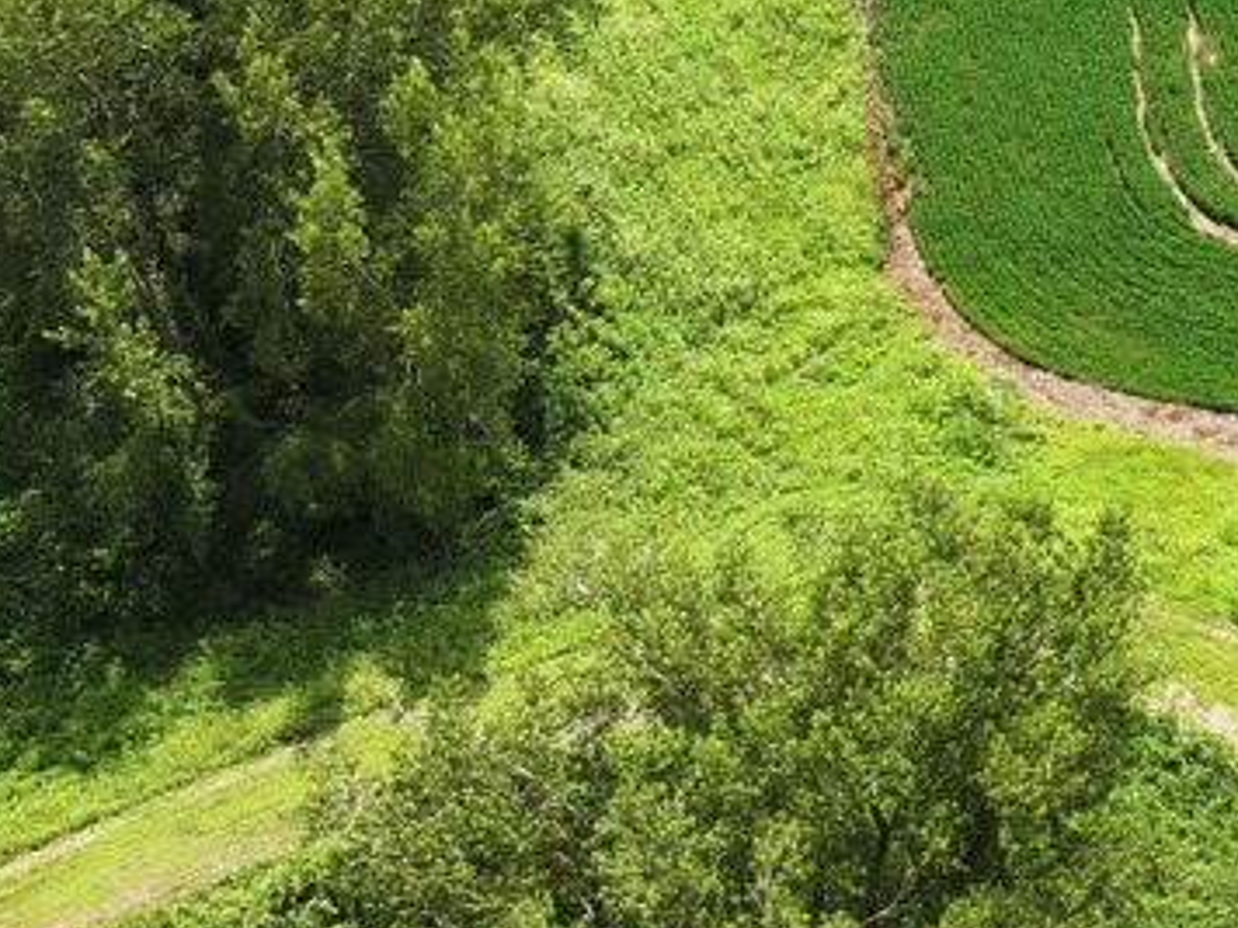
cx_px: 1887
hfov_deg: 17.3
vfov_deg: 14.0
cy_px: -221
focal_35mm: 102
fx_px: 3648
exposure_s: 1/1250
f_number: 2.8
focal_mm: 12.29
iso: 100
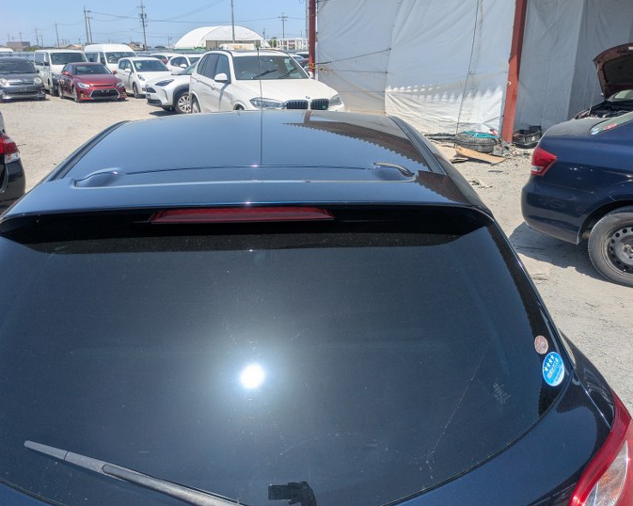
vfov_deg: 49.9
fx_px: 543
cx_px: 291
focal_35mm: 29
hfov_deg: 60.4
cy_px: 243
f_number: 1.89
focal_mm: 5.43
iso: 45
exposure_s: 1/2155
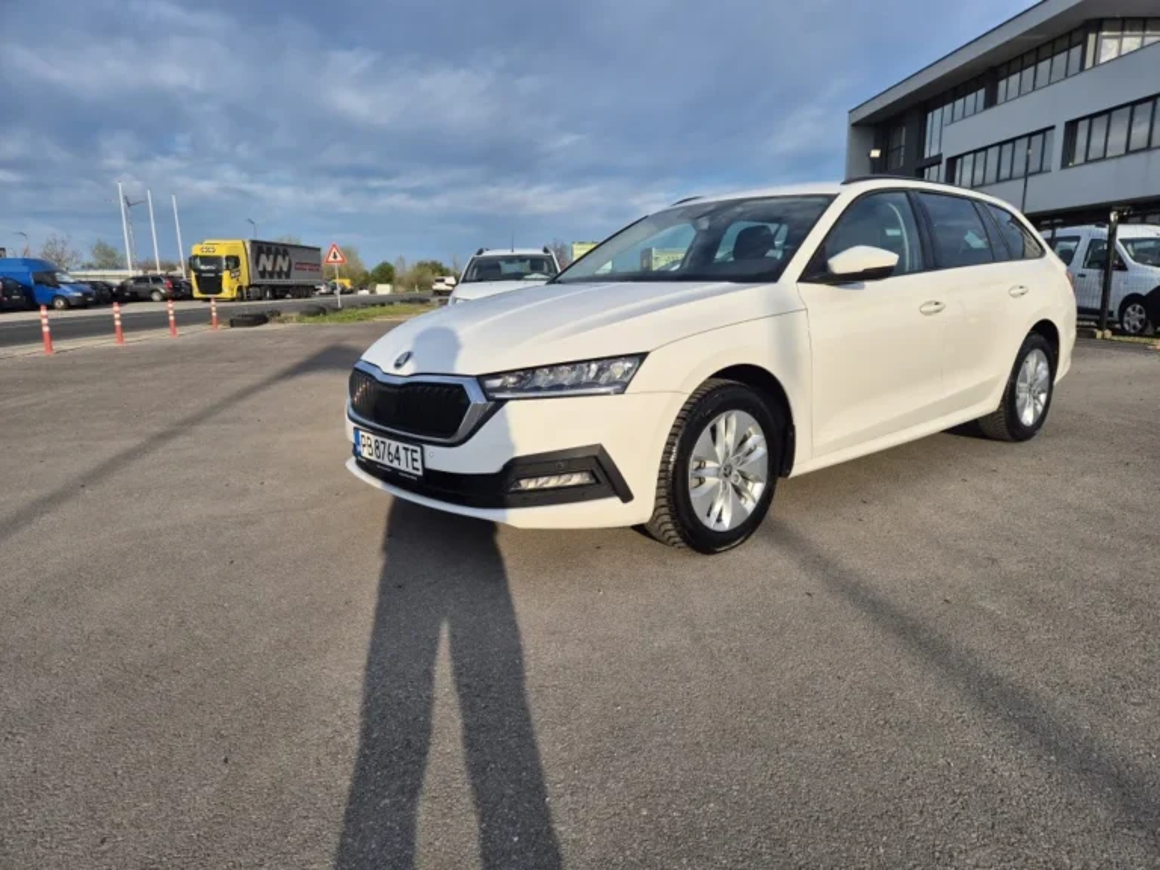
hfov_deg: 73.9
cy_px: 435
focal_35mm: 23
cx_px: 580
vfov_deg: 58.9
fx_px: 771
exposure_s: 1/1944
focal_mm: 5.4
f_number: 1.8
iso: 25
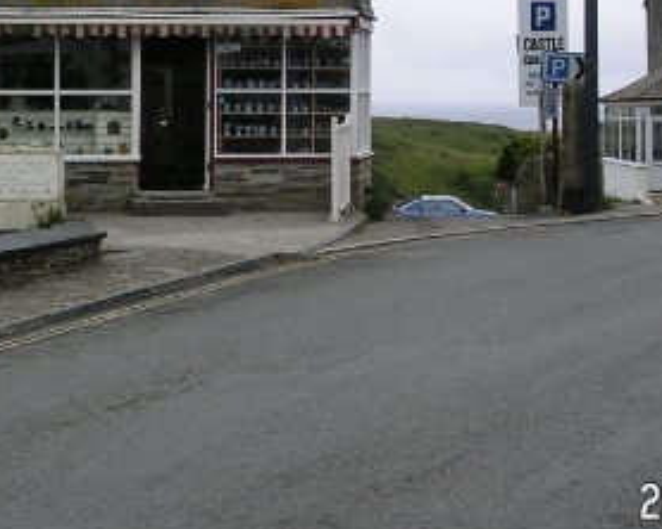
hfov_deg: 23.8
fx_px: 1566
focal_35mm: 80
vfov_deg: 18.9
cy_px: 70
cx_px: 269
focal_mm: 7.8
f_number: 5.6
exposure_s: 1/350
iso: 100
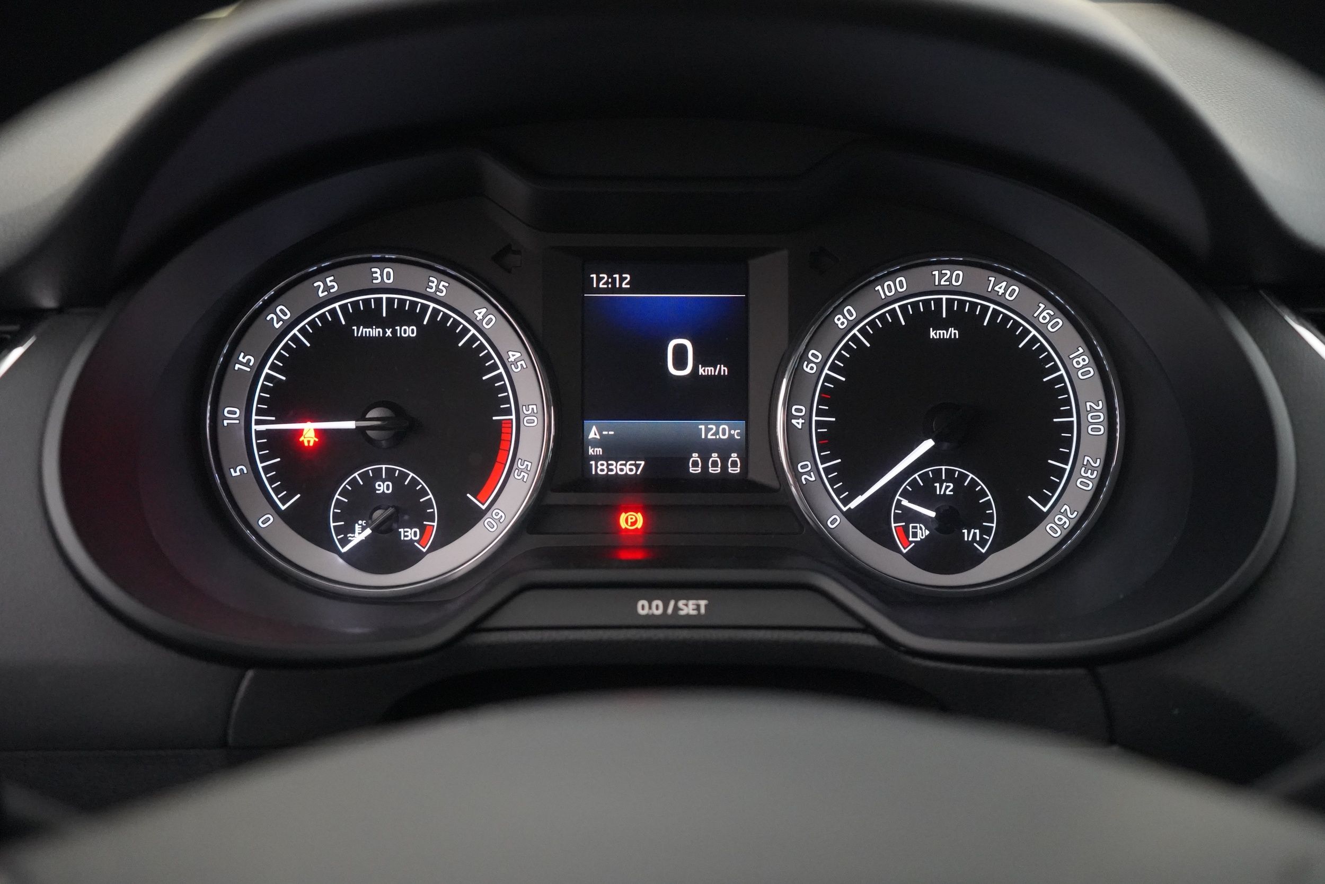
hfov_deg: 51.9
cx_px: 662
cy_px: 442
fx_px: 1362
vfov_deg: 35.9
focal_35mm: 37
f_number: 4
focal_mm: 37
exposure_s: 1/160
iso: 12800
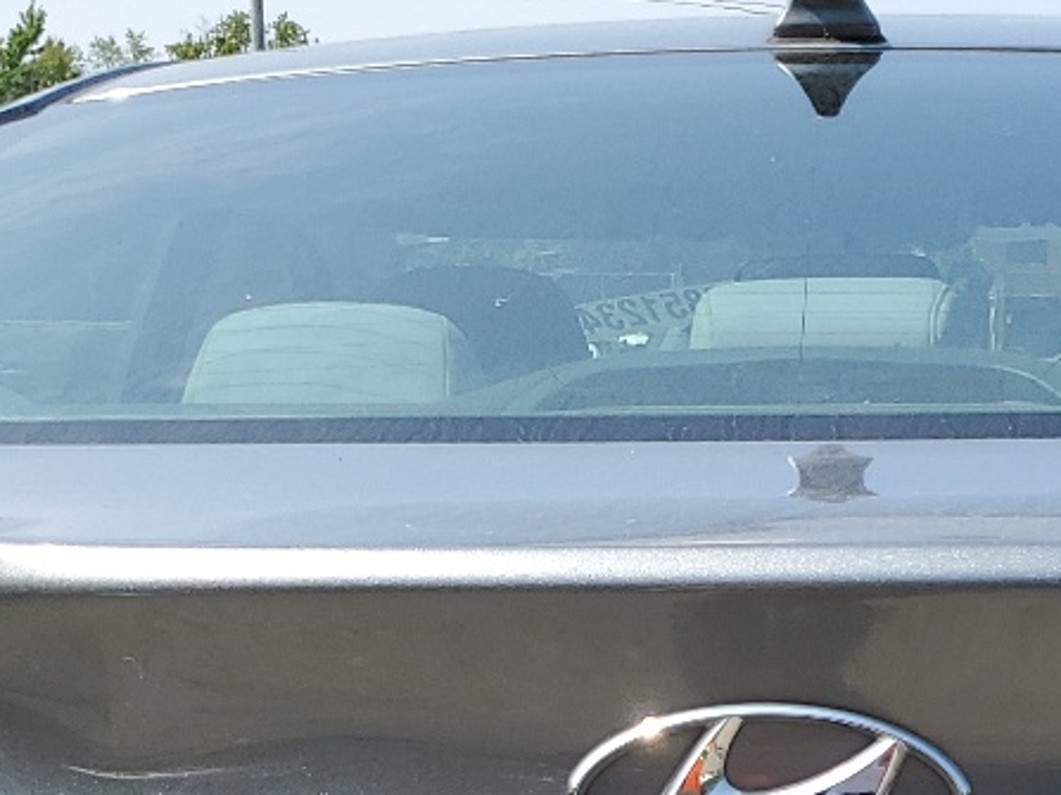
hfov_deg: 20.9
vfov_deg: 14.8
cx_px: 824
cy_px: 1184
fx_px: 2850
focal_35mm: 93
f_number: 1.5
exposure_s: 1/2000
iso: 50
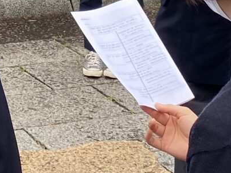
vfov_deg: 8.7
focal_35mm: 165
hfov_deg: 11.9
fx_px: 1102
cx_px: 11
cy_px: -135
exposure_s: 1/499
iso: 32
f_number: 1.8
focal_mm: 4.25
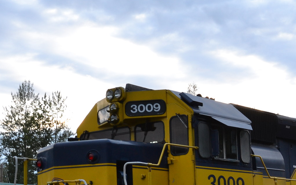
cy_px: 180
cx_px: 306
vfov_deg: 14.3
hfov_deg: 22.0
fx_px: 728
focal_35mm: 90
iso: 400
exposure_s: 1/8
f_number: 11
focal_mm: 25
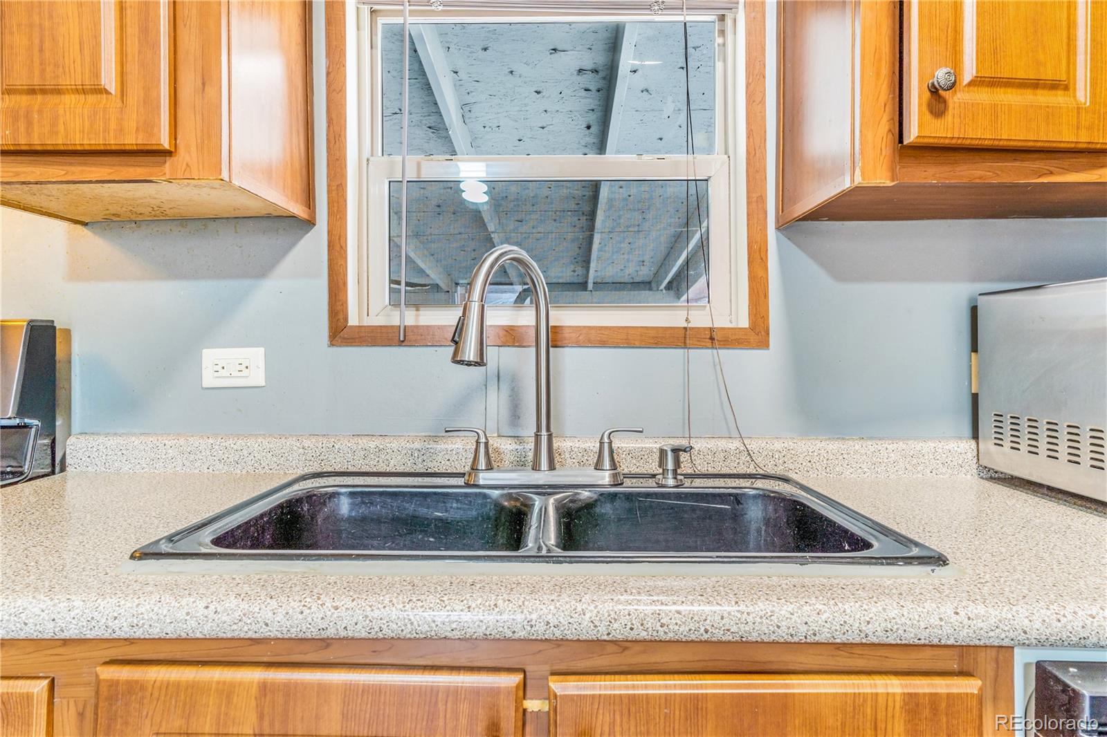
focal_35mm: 20
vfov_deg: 61.9
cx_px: 554
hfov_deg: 84.0
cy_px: 368
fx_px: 615
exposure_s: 1/8
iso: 320
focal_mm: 20
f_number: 10
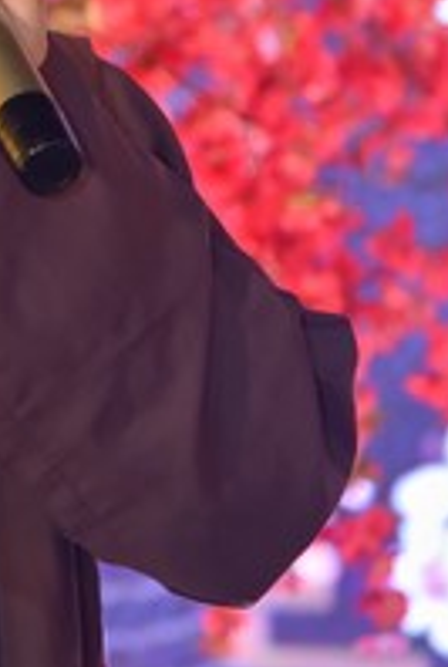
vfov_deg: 5.2
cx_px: -148
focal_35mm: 393
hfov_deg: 3.5
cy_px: 115
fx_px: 7297
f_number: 4
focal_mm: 120
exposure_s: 1/125
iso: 1250
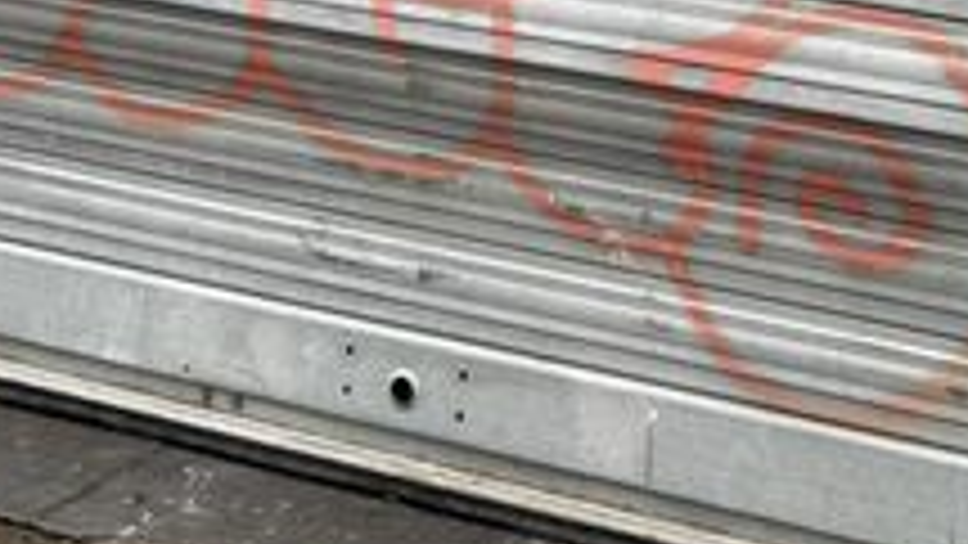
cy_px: -791
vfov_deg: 9.2
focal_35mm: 117
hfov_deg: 17.6
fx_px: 3003
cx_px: 1090
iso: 50
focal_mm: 6.76
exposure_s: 1/136
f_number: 1.78
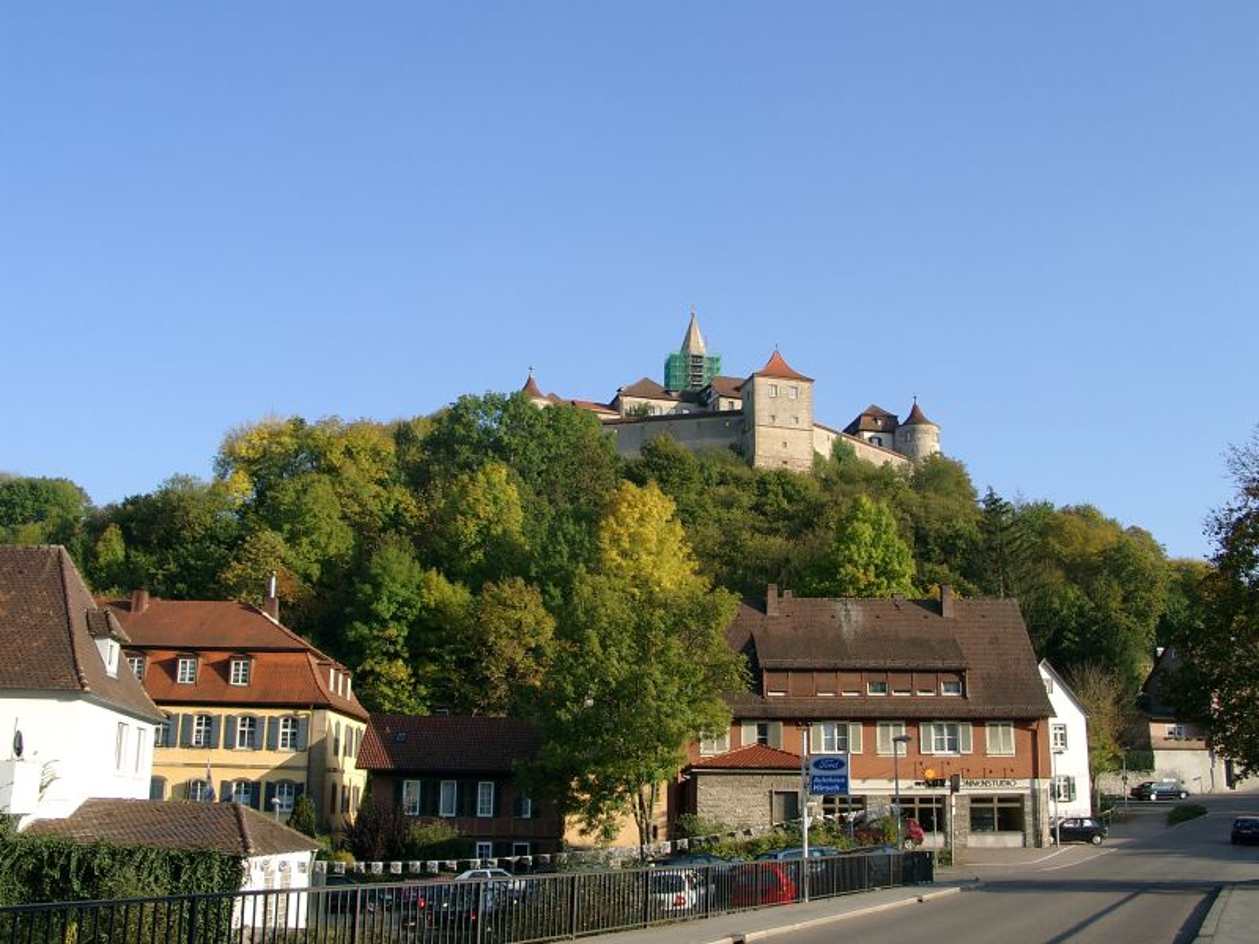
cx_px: 630
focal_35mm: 34
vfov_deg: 41.8
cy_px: 472
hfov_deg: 54.0
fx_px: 1237
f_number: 4
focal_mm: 7.13
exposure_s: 1/392
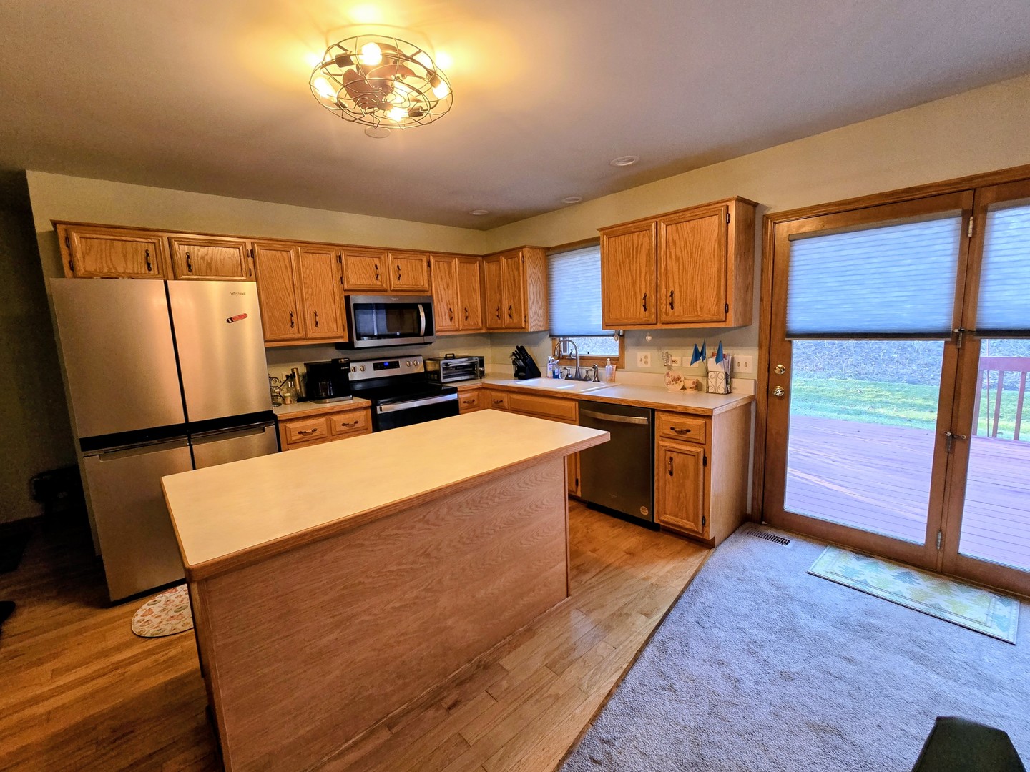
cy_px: 386
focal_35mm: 13
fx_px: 387
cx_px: 515
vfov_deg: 89.9
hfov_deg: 106.2
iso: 320
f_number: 2.2
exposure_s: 1/60
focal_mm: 2.2
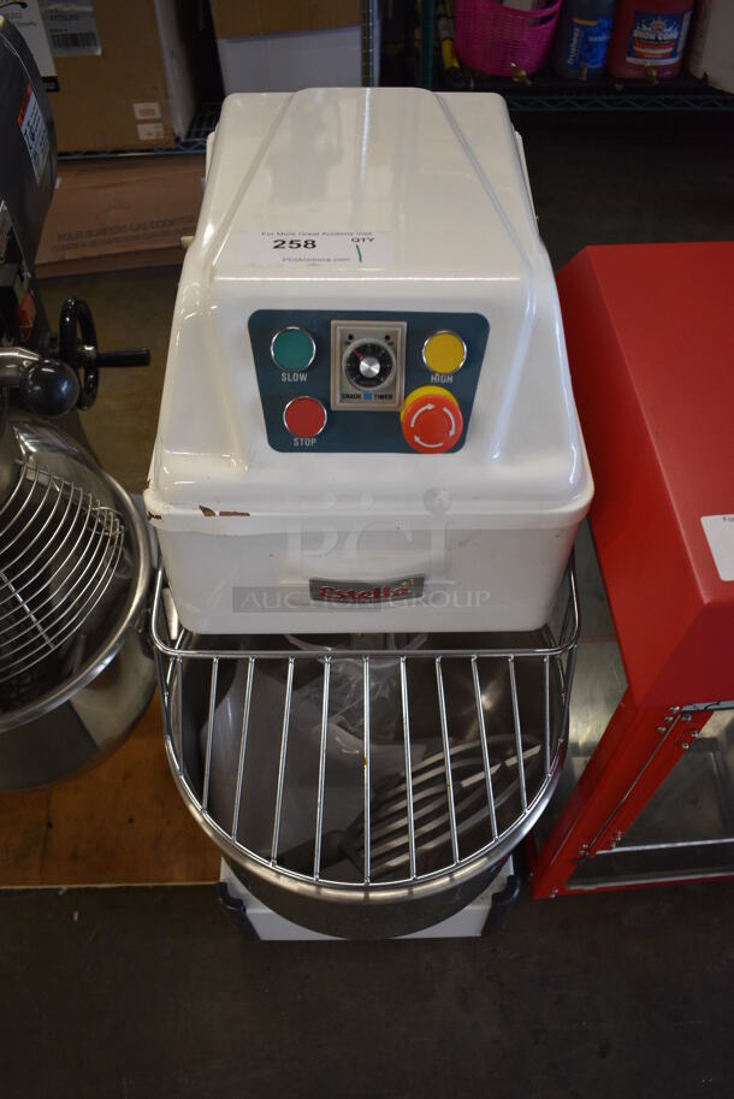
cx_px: 367
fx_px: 916
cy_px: 550
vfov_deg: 61.9
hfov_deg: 43.7
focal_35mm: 30
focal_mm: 20
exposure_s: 1/125
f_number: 3.5
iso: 900
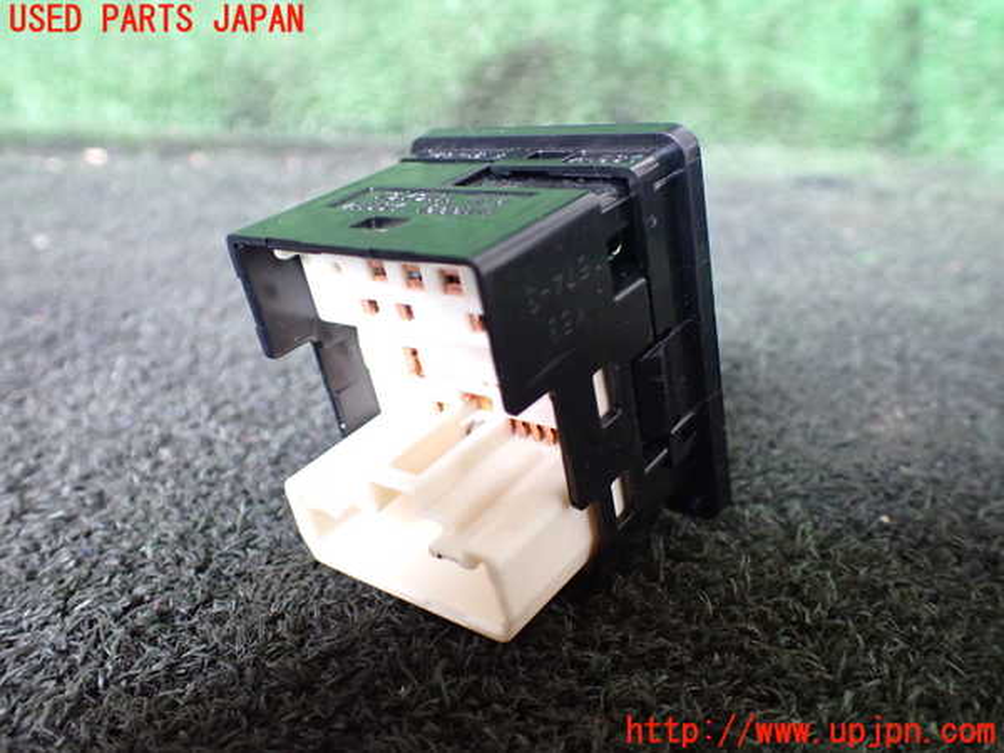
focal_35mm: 30
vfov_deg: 46.8
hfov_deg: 60.0
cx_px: 502
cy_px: 376
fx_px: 870
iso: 800
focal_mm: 5.4
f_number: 2.3
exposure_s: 1/40
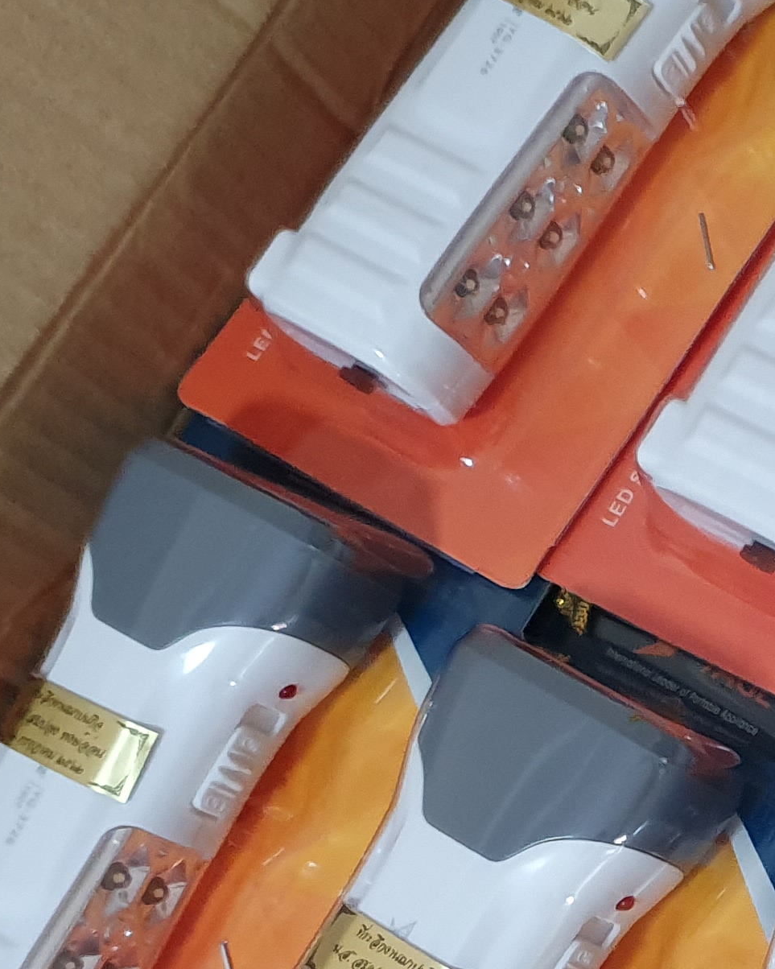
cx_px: 1226
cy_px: 789
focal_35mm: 85
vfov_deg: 22.2
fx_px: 2437
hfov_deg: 16.2
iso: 250
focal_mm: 4.32
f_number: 1.5
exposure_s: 1/50
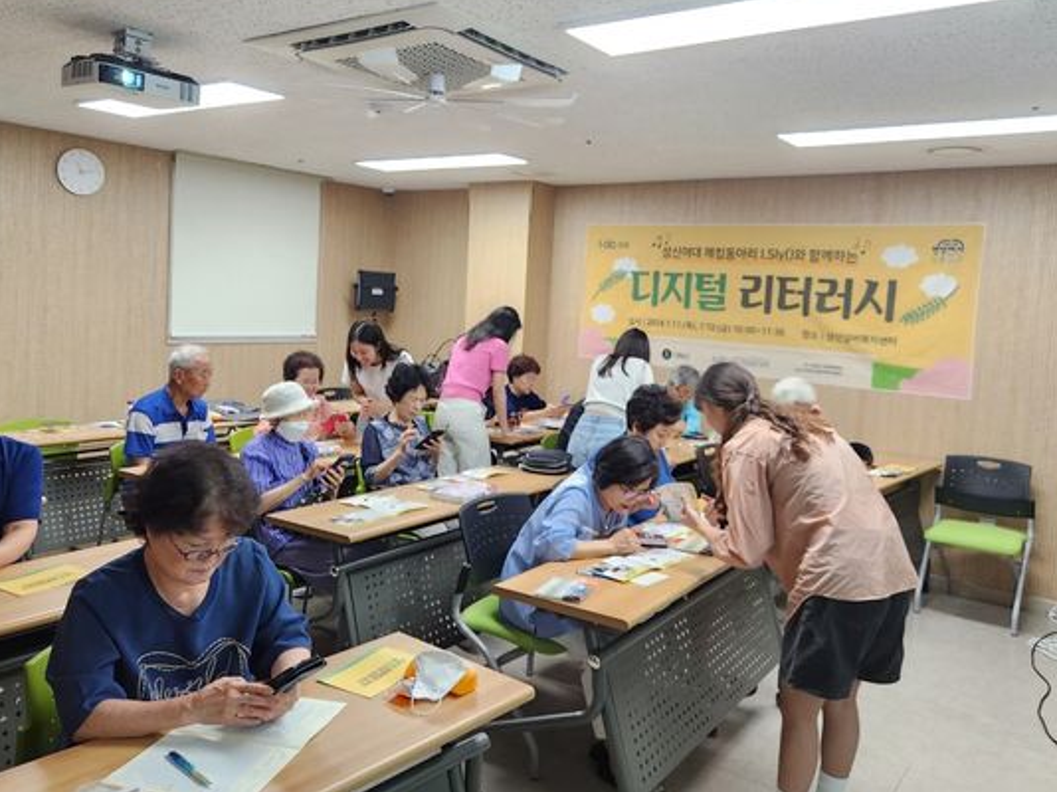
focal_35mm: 28
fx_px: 855
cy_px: 328
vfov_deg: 49.5
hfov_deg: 63.4
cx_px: 564
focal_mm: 5.4
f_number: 1.8
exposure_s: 1/120
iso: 320
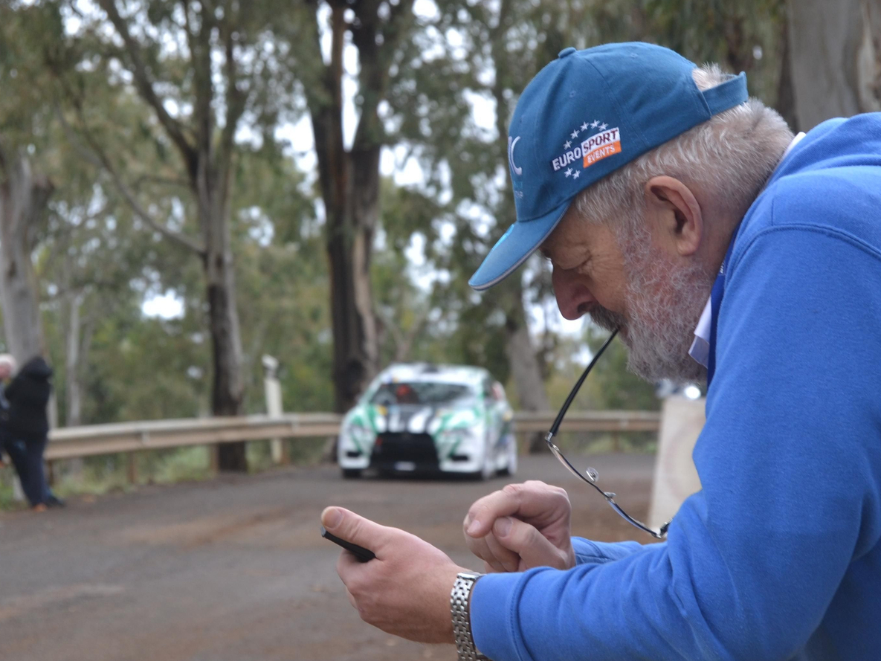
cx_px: 404
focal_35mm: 134
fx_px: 3406
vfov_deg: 11.1
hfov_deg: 14.7
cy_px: 303
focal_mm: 55
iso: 220
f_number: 5.6
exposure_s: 1/125
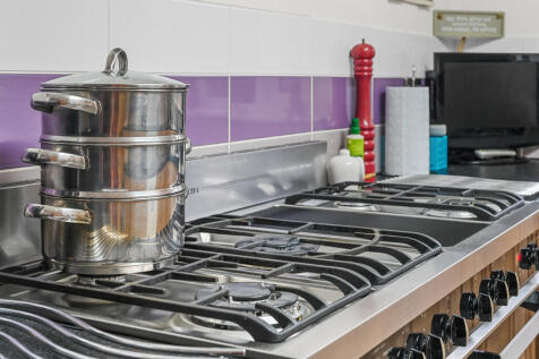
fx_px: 748
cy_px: 180
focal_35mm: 50
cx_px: 270
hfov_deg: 39.6
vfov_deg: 27.0
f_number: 8
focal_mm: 50
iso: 400
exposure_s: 1
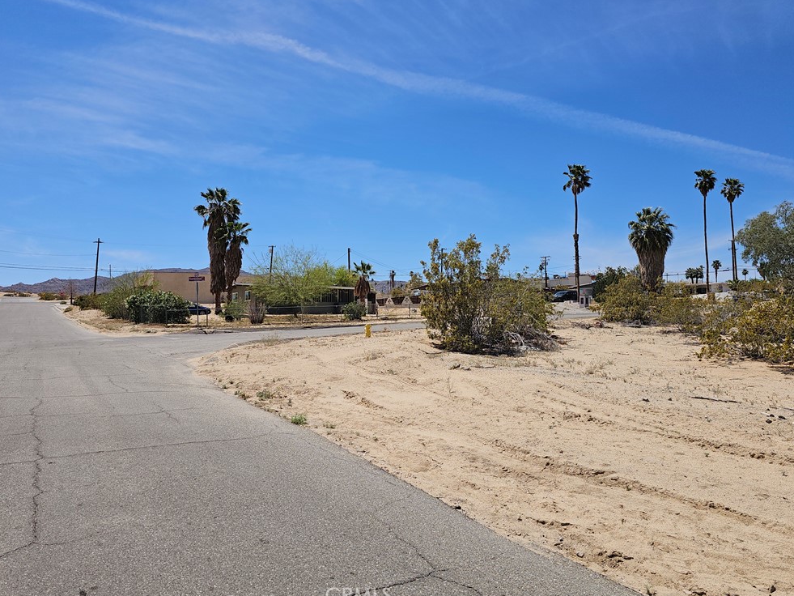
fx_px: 551
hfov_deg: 71.6
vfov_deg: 56.8
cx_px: 395
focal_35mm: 24
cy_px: 296
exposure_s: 1/1704
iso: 10
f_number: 1.7
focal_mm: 6.3
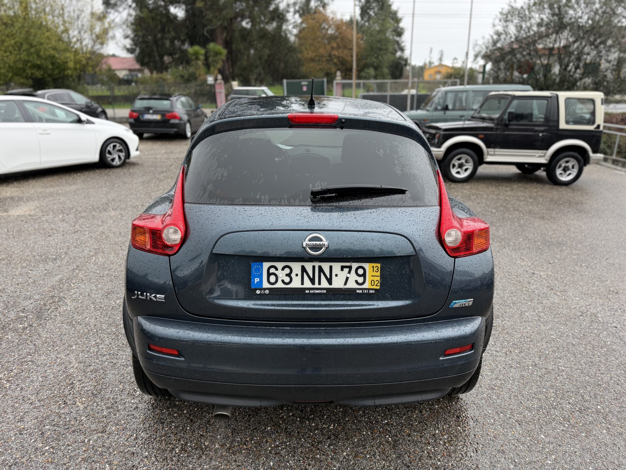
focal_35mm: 24
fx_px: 434
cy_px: 235
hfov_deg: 71.6
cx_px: 313
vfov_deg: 56.8
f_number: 1.78
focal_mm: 6.76
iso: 125
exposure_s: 1/134
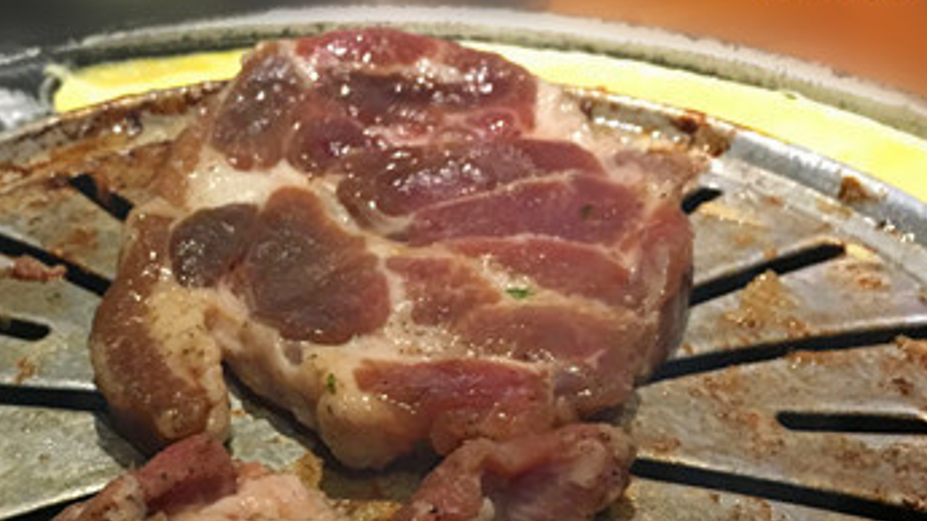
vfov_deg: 21.5
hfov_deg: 37.1
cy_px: 438
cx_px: 247
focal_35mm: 55
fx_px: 1352
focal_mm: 4.15
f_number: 2.2
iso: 250
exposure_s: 1/30
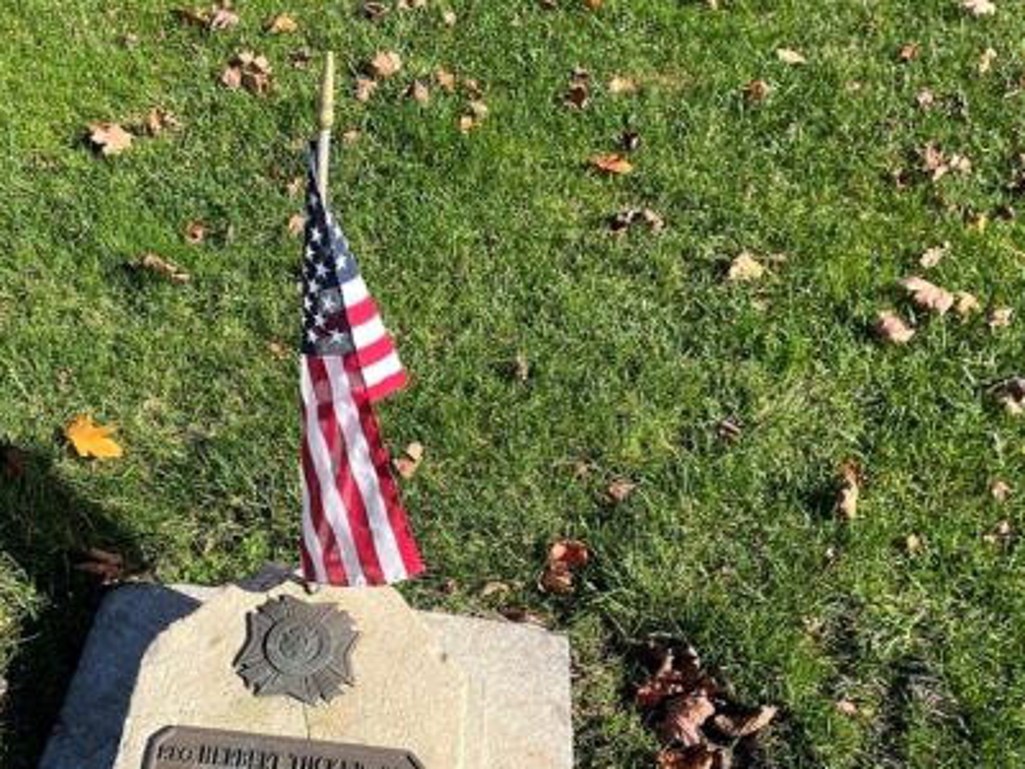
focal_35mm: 39
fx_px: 1155
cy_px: 574
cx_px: 354
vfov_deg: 36.0
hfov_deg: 47.2
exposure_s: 1/2101
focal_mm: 5.1
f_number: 1.6
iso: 50
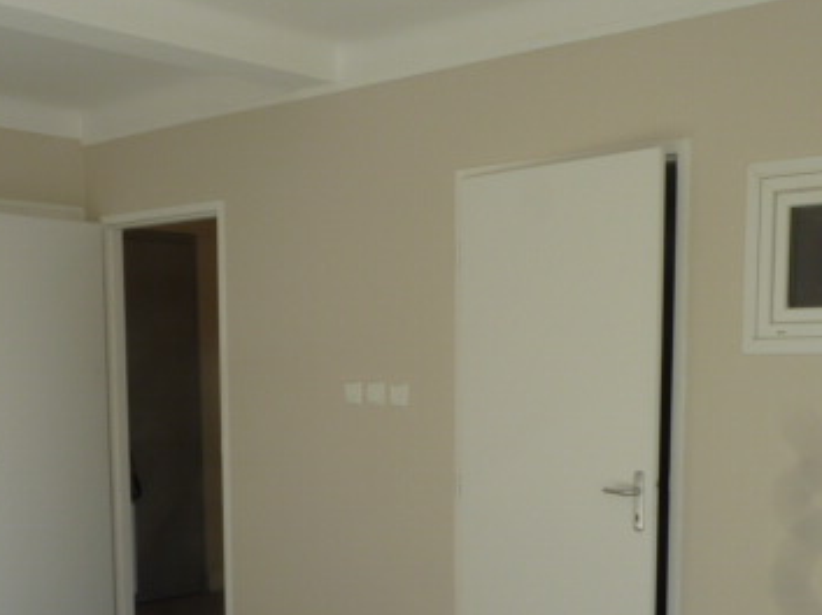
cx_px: 452
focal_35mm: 49
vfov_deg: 28.7
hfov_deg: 38.9
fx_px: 1162
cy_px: 524
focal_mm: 4.8
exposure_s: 1/25
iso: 100
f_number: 8
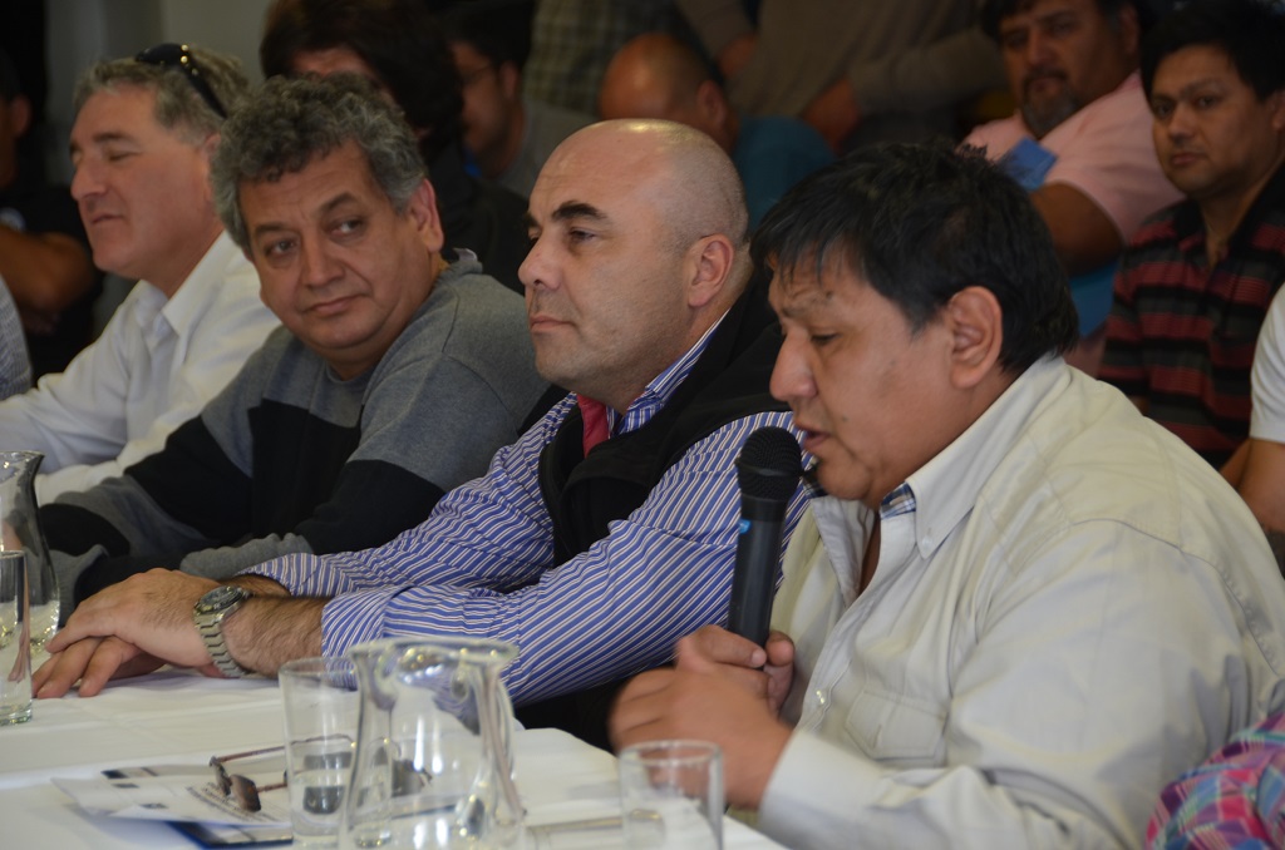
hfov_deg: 13.1
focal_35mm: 158
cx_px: 642
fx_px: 5610
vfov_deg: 8.7
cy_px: 425
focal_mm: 105
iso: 200
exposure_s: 1/13
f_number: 5.3
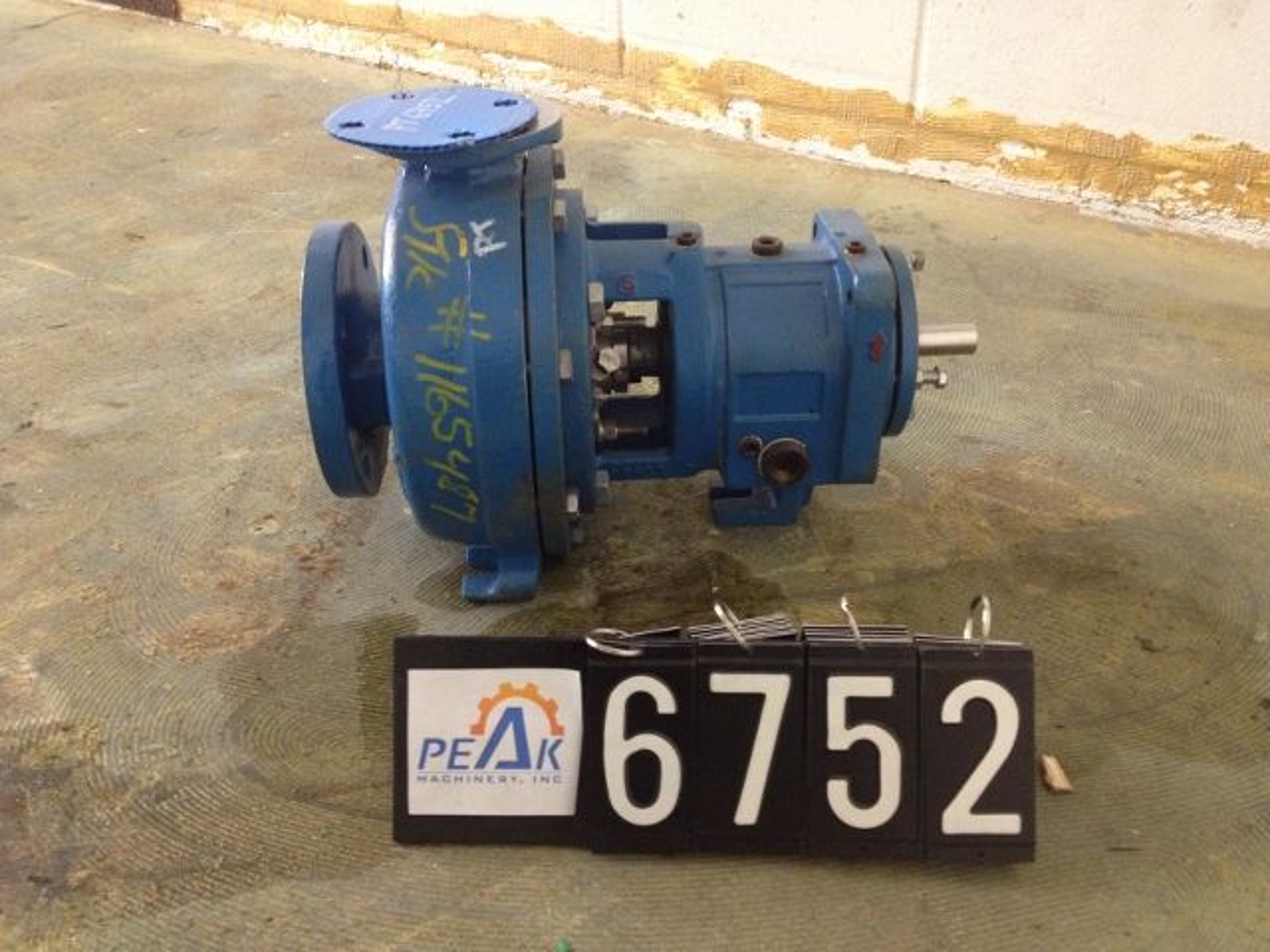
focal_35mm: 35
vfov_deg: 40.7
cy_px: 476
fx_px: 1284
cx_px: 635
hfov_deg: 52.6
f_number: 2.4
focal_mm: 4.28
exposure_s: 1/20
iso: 320
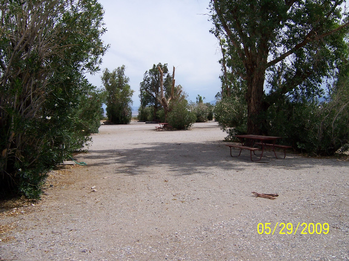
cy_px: 130
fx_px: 333
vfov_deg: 42.9
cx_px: 174
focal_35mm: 33
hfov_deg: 55.4
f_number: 4
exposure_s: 1/1000
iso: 80
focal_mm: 5.5
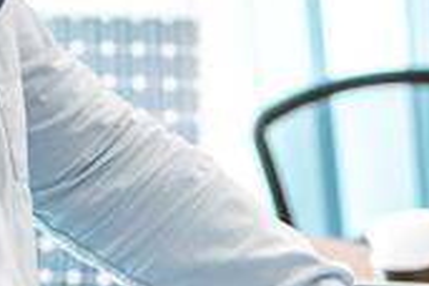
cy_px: 416
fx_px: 1954
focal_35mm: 164
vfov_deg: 8.2
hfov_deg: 11.3
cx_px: 855
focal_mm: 35
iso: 640
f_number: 2.2
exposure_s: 1/250
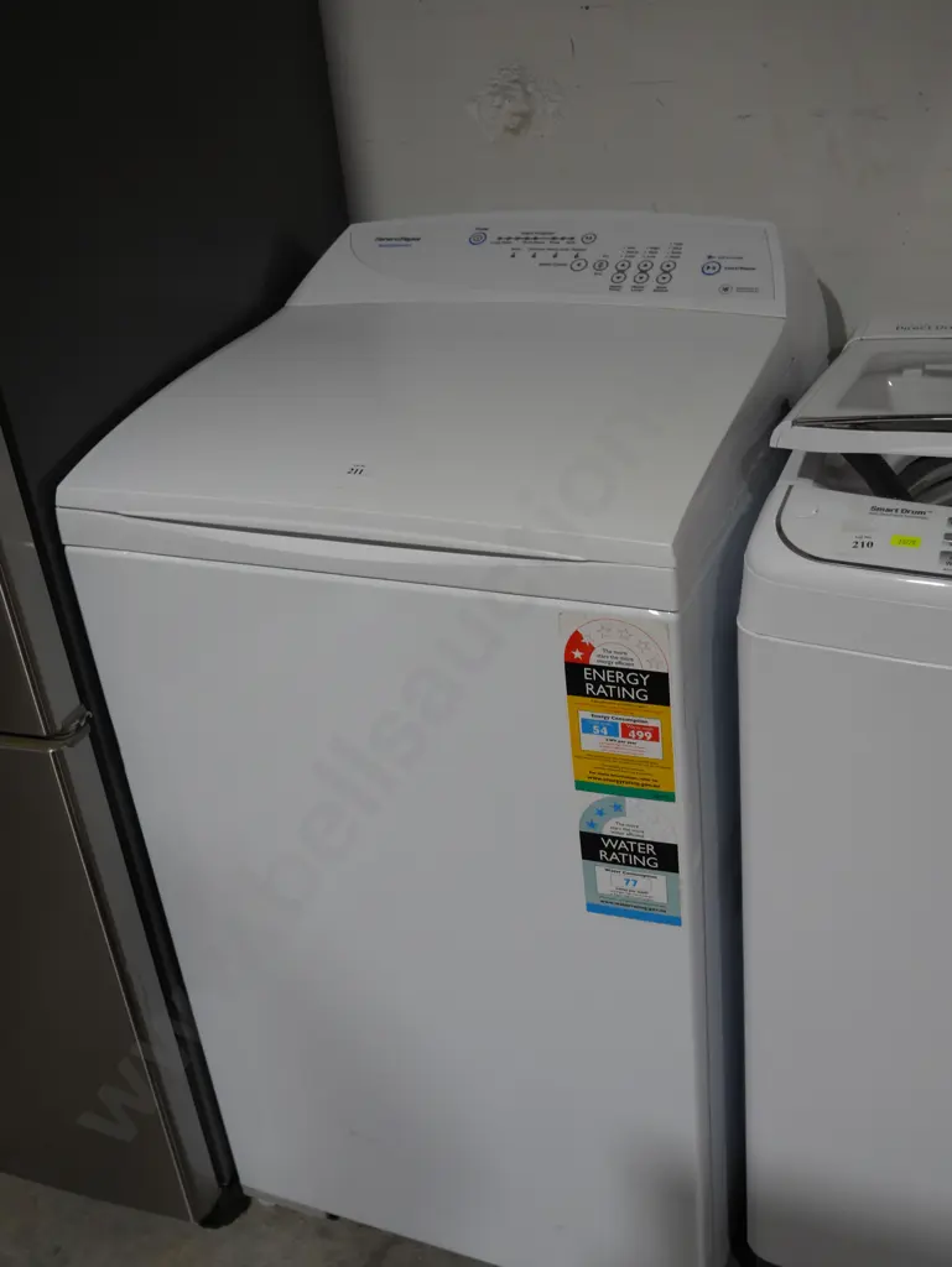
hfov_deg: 37.8
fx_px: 1392
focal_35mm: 38
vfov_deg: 49.0
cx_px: 476
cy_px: 634
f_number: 4.1
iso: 200
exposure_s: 1/80
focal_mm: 19
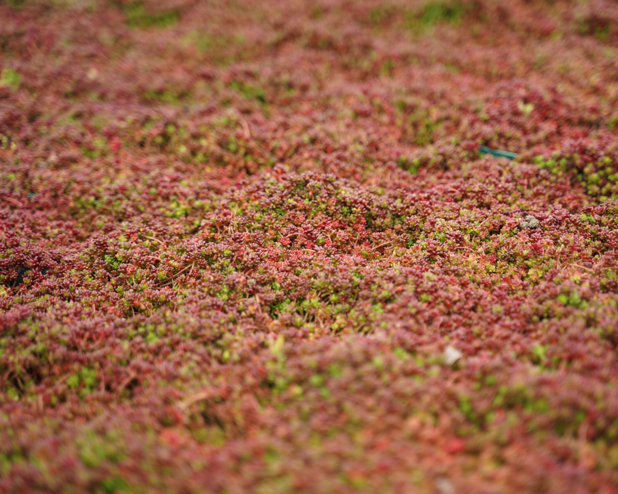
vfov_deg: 18.1
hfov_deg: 22.5
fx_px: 1555
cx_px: 353
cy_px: 248
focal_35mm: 85
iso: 125
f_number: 2.8
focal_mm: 75
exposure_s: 1/200
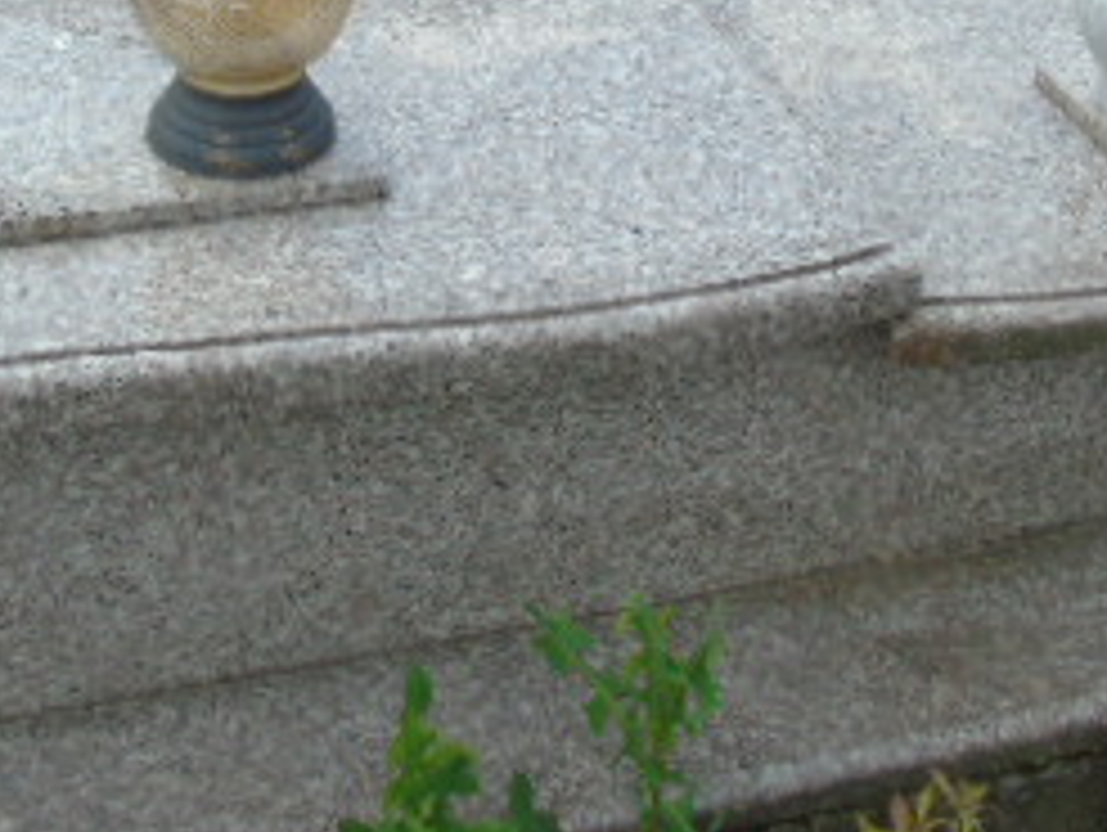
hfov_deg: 29.8
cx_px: 554
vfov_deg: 21.4
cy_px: -90
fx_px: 2081
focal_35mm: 65
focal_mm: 4.4
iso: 80
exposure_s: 1/640
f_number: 3.4
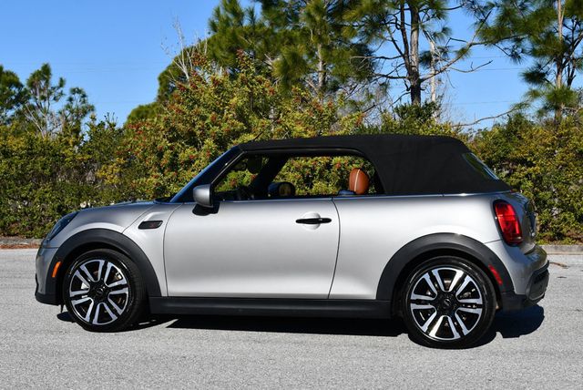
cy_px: 195
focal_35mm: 64
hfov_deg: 31.4
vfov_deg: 21.3
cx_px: 292
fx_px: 1037
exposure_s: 1/320
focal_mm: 32
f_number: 9
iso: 100
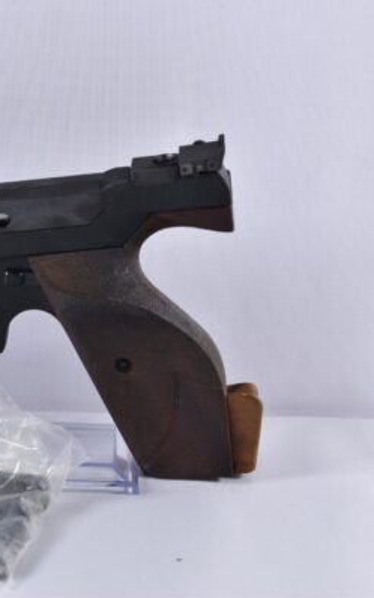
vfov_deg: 16.5
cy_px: 299
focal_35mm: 127
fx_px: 2066
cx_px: -63
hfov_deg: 10.2
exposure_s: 1/100
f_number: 5.6
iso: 640
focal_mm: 55
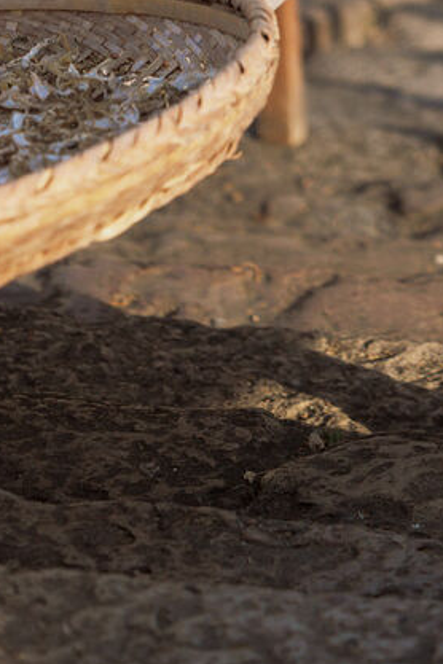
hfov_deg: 3.7
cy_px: -584
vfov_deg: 5.4
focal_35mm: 374
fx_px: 6903
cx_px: 754
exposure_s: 1/500
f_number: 2.8
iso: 100
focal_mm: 100
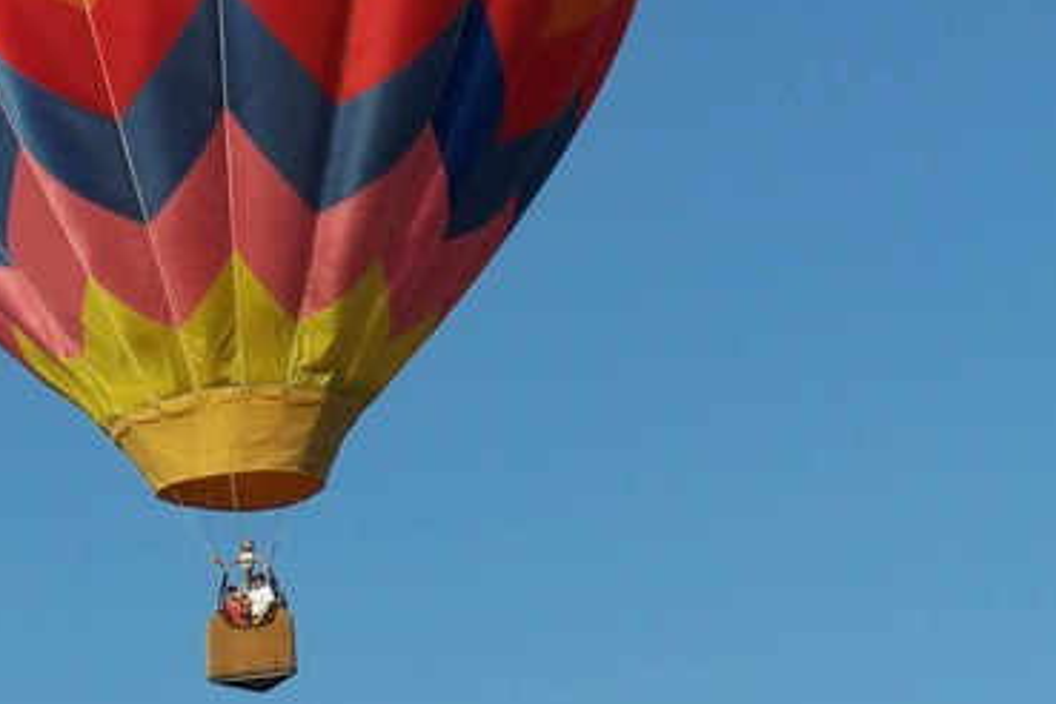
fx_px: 4341
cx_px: 298
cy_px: 60
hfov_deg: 13.8
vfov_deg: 9.2
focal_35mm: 148
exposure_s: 1/750
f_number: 4.5
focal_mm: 13.7
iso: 80
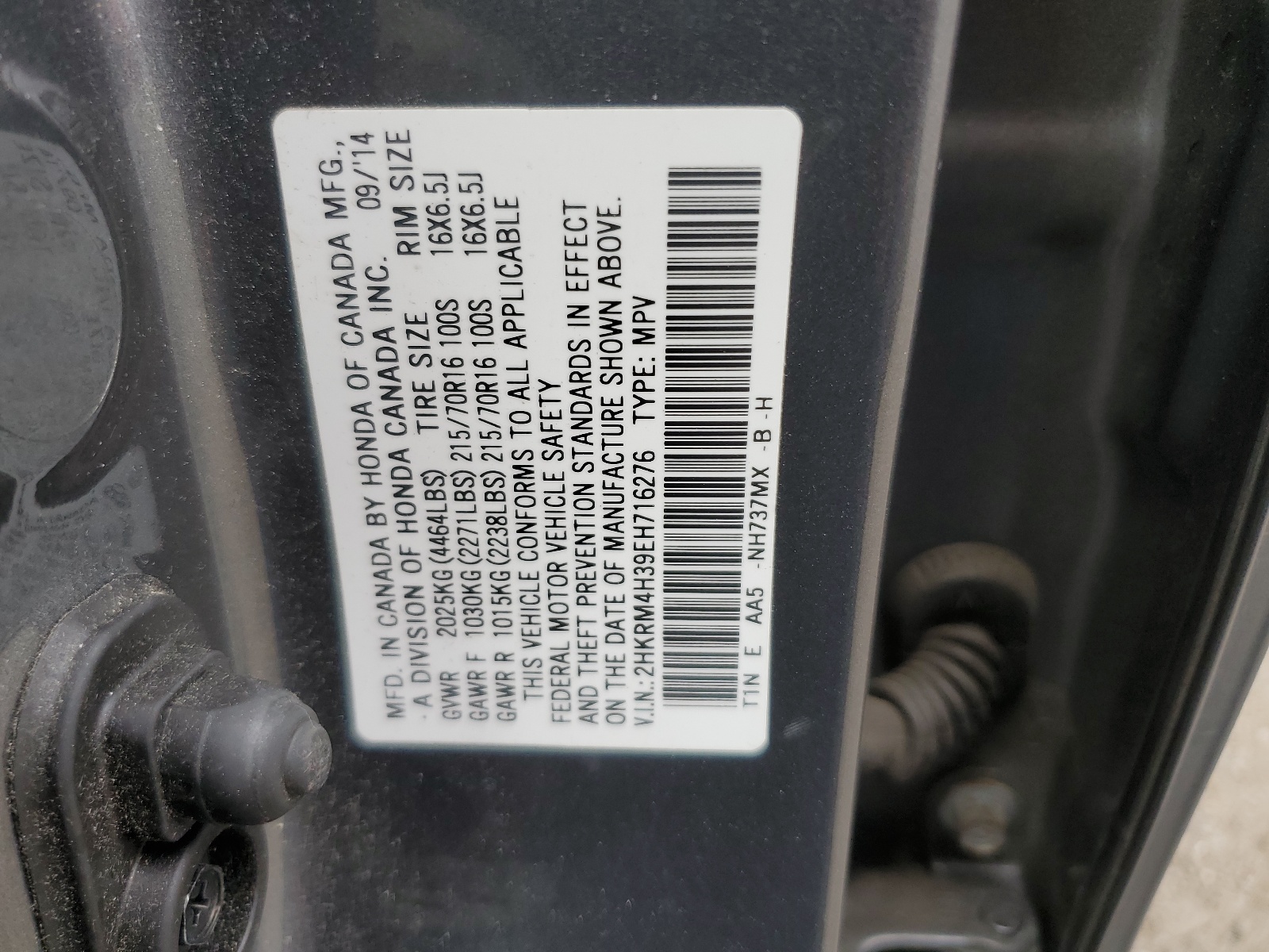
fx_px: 953
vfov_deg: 53.1
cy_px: 476
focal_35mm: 26
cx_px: 634
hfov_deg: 67.3
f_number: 1.5
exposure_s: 1/385
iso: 50
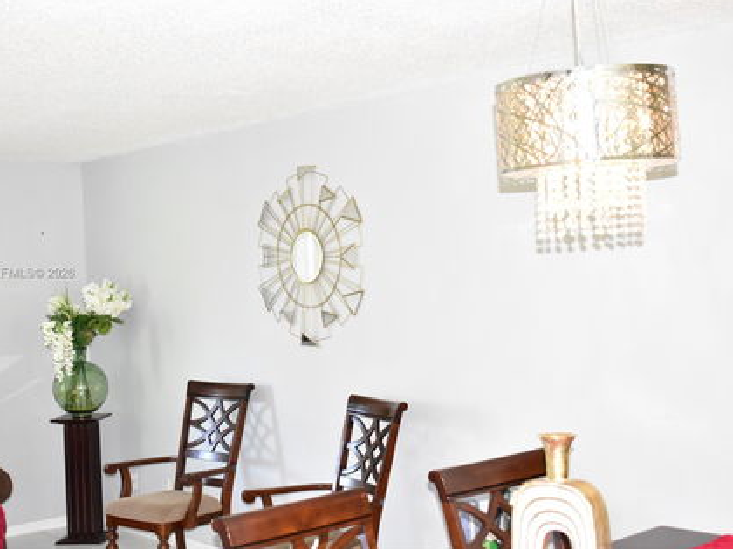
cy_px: 274
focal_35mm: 56
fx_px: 1186
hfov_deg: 34.3
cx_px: 330
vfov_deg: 26.1
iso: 3200
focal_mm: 34
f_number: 5.6
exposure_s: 1/60
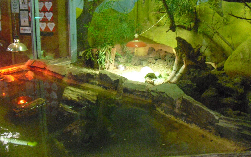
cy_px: 65
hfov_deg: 50.4
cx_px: 127
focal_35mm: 39
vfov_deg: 32.7
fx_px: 267
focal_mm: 6.3
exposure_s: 1/20
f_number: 3.1
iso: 800
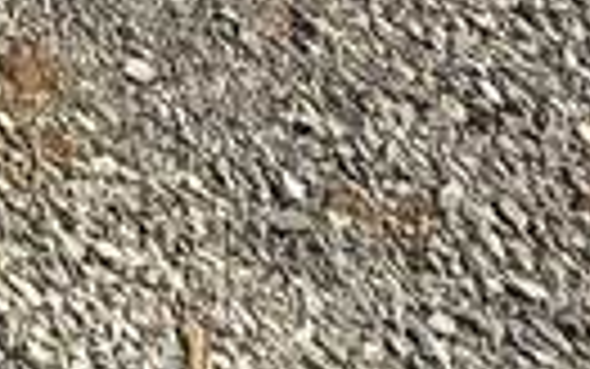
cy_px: -1328
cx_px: -896
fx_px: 1753
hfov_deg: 13.2
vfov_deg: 6.9
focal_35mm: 109
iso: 50
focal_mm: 2.22
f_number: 2.2
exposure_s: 1/1795
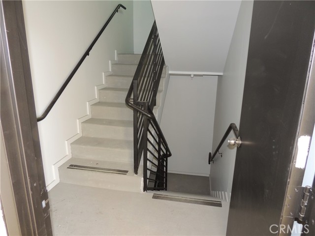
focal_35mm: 24
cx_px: 158
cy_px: 118
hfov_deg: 71.6
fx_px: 218
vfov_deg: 56.8
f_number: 3
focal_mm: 4.3
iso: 200
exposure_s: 1/30
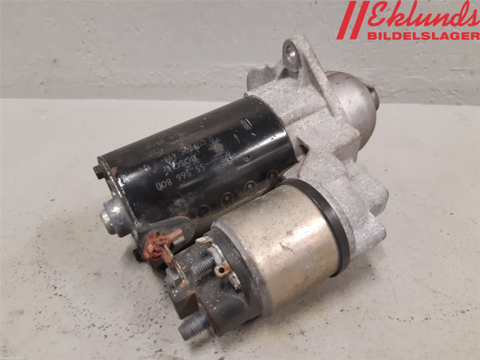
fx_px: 361
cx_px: 240
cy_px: 180
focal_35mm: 26
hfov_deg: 67.3
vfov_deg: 53.1
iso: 200
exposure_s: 1/50
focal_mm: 3.93
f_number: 1.7
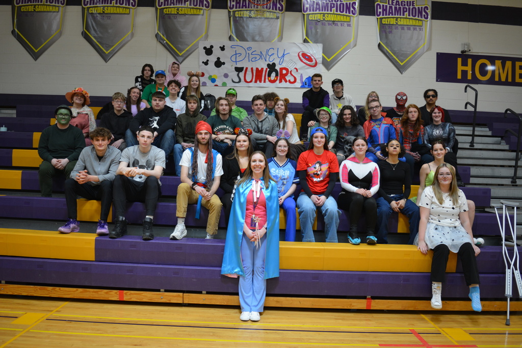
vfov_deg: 43.6
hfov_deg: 61.9
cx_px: 261
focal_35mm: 30
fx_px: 435
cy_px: 174
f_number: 3.8
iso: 800
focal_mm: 20
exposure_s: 1/60
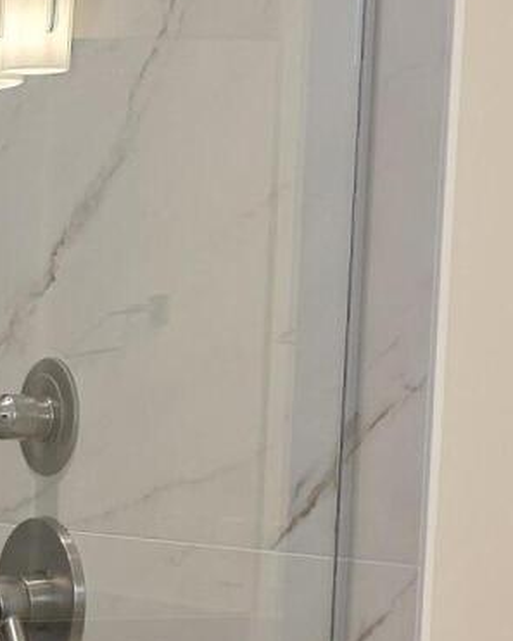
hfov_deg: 10.8
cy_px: 677
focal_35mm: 121
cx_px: -734
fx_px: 2295
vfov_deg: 15.5
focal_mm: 6.3
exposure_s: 1/120
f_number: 1.7
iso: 250
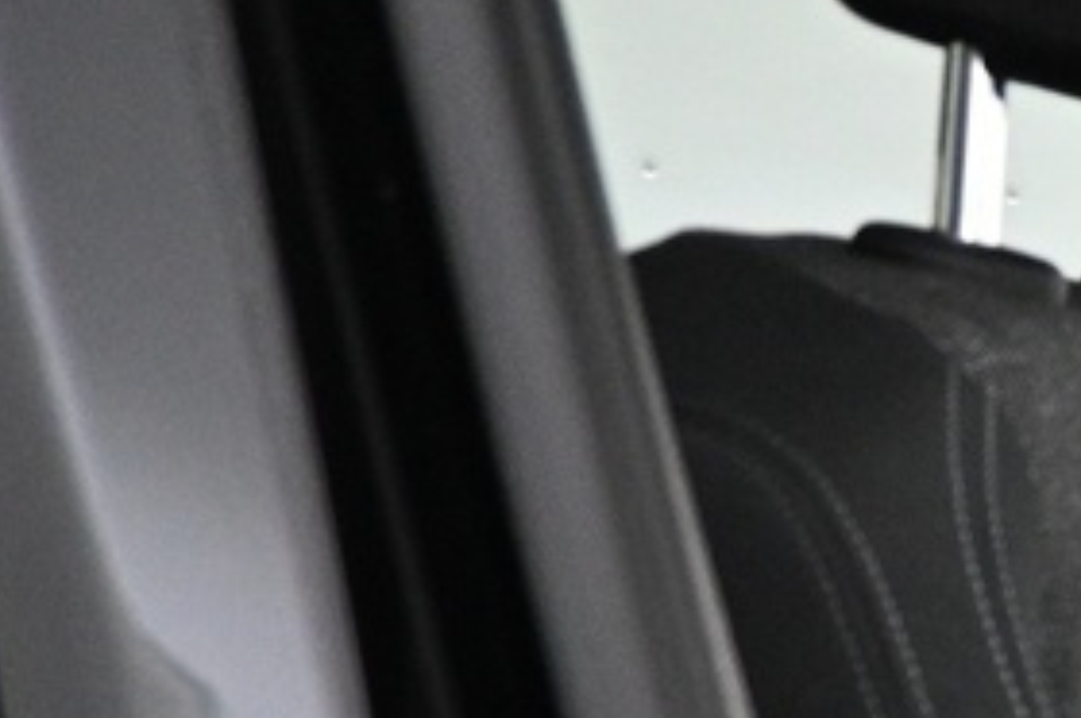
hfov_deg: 11.0
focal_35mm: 139
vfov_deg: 9.6
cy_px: 1054
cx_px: 3007
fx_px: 4169
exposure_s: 1/30
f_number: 3.5
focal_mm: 16
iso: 1600
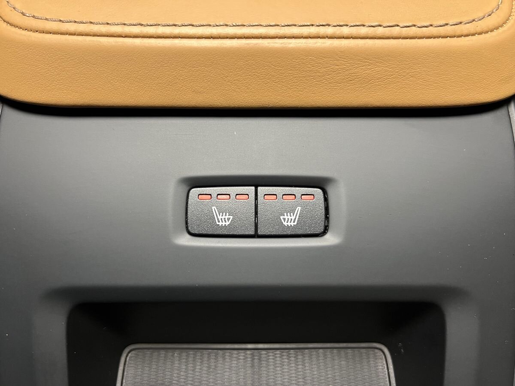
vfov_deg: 53.1
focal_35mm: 26
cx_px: 258
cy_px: 193
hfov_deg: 67.3
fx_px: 387
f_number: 1.5
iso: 200
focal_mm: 5.7
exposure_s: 1/60
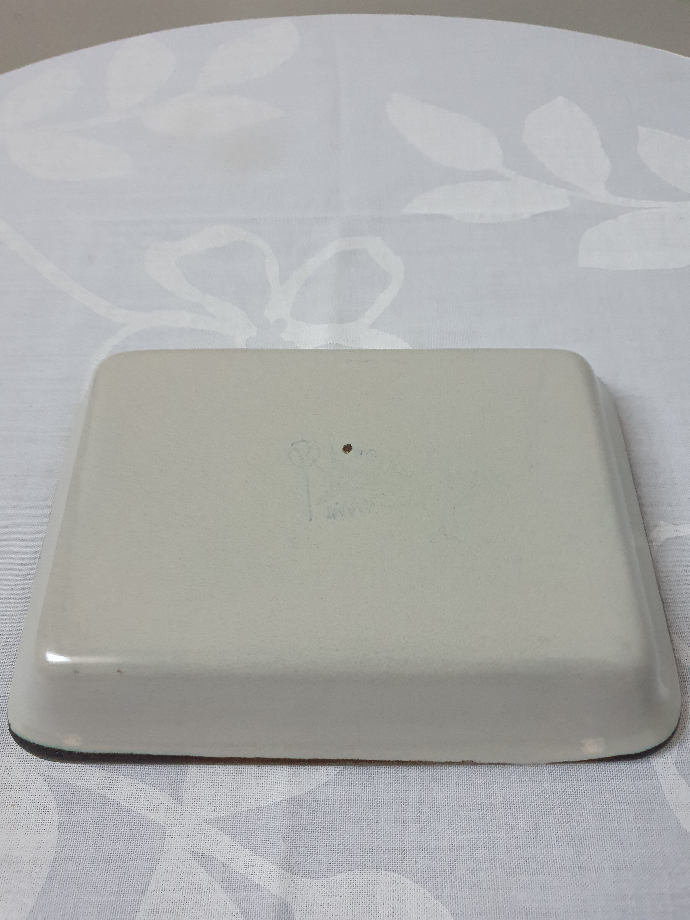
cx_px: 345
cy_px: 460
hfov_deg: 53.1
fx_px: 691
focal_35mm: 26
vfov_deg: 67.3
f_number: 1.5
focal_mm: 4.32
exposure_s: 1/50
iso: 400
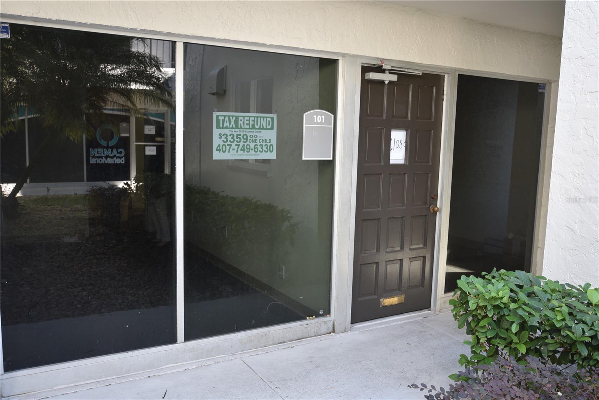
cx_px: 300
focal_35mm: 32
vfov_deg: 41.1
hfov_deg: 58.7
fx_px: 532
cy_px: 200
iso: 400
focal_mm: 32
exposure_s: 1/60
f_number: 4.5
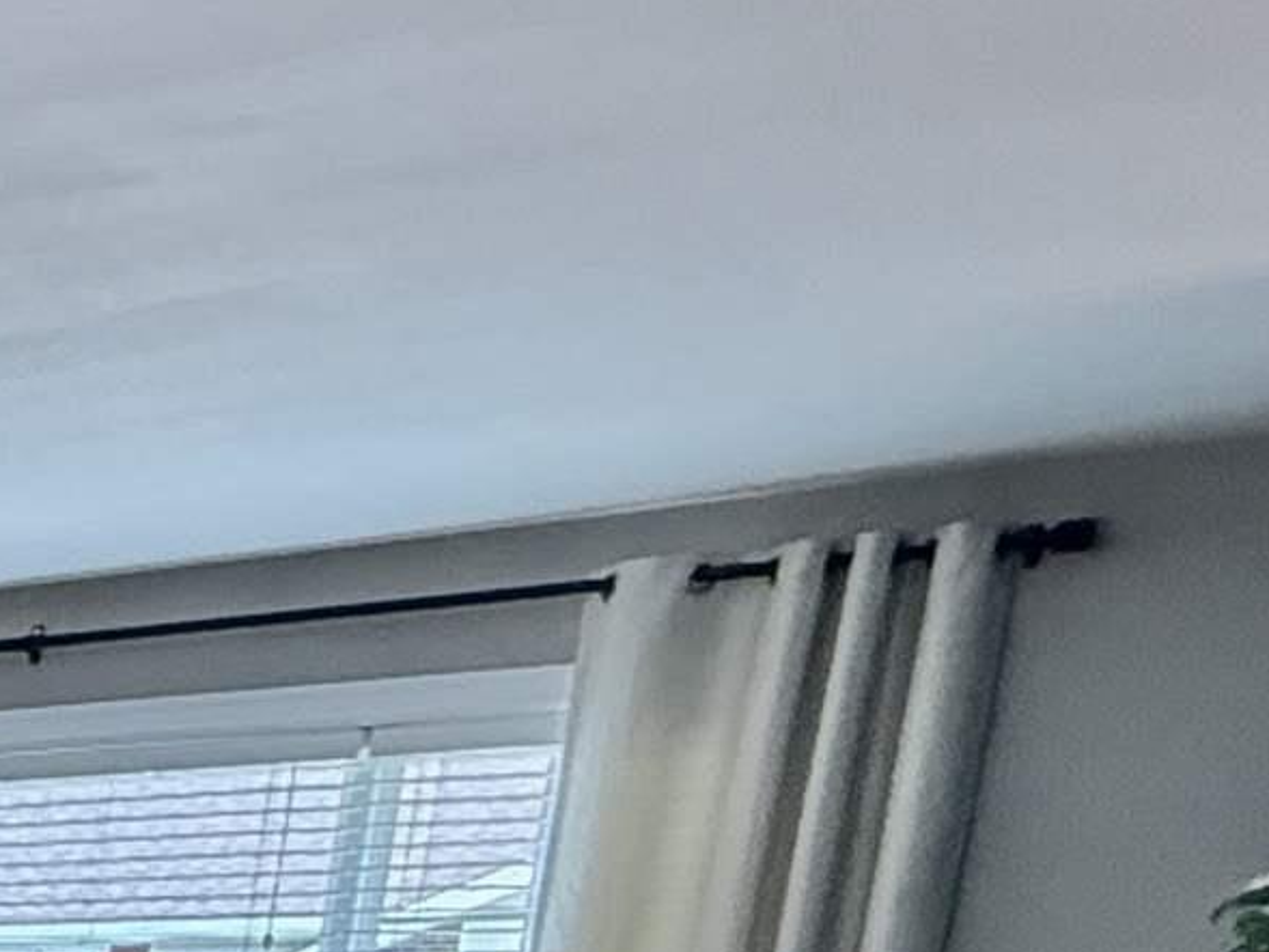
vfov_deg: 17.6
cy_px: 1534
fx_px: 2677
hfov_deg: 14.5
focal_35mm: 73
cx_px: -1883
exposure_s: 1/60
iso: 500
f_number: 2.2
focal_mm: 2.22
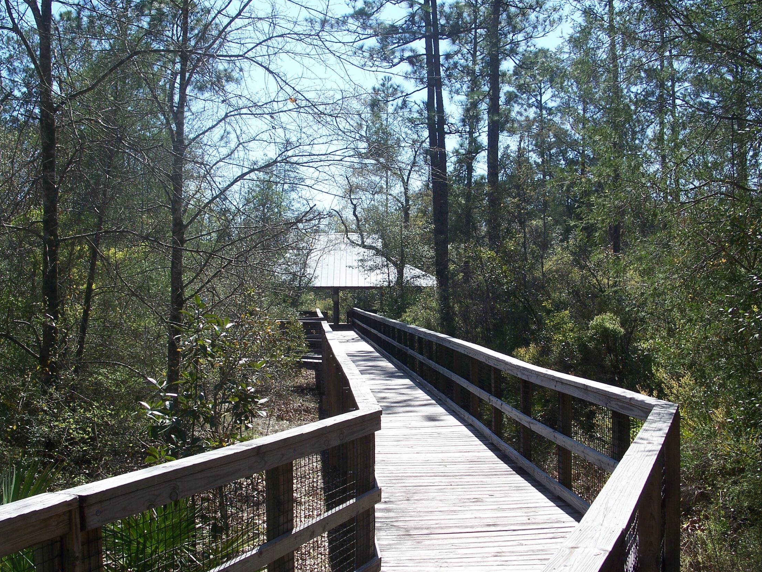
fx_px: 947
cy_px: 301
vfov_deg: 33.6
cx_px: 375
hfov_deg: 43.9
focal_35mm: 43
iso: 64
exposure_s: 1/320
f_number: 4
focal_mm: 7.8
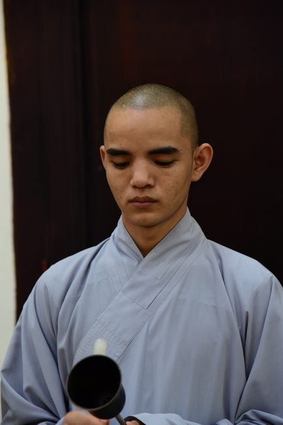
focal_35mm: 120
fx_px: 1413
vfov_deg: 17.1
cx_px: 142
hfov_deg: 11.4
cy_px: 212
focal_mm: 120
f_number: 5
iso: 1600
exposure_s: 1/40
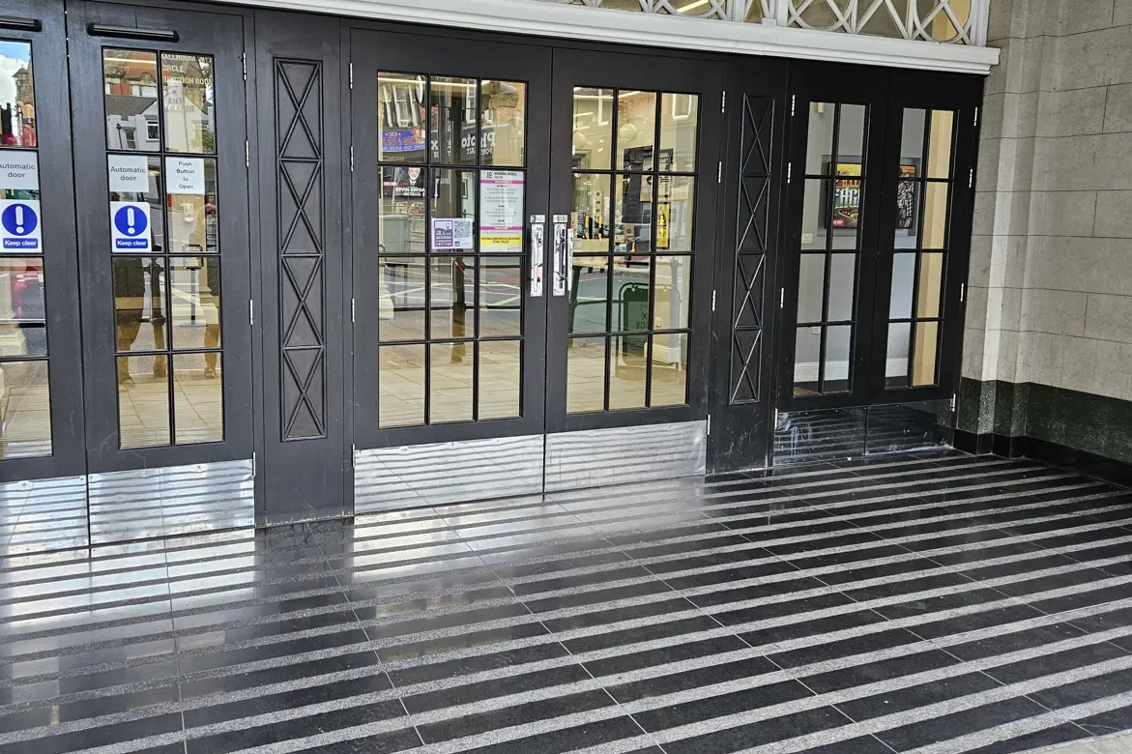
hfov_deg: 65.2
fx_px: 880
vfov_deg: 46.2
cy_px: 317
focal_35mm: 28
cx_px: 486
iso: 160
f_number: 1.8
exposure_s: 1/180
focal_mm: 5.4
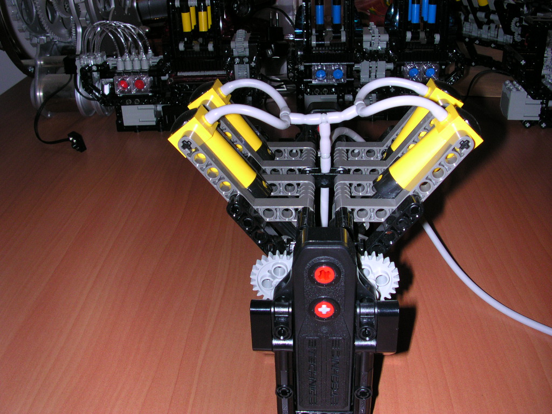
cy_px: 207
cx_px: 276
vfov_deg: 38.7
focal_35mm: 37
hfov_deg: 50.1
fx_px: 590
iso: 100
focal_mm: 5.6
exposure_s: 1/60
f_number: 4.5
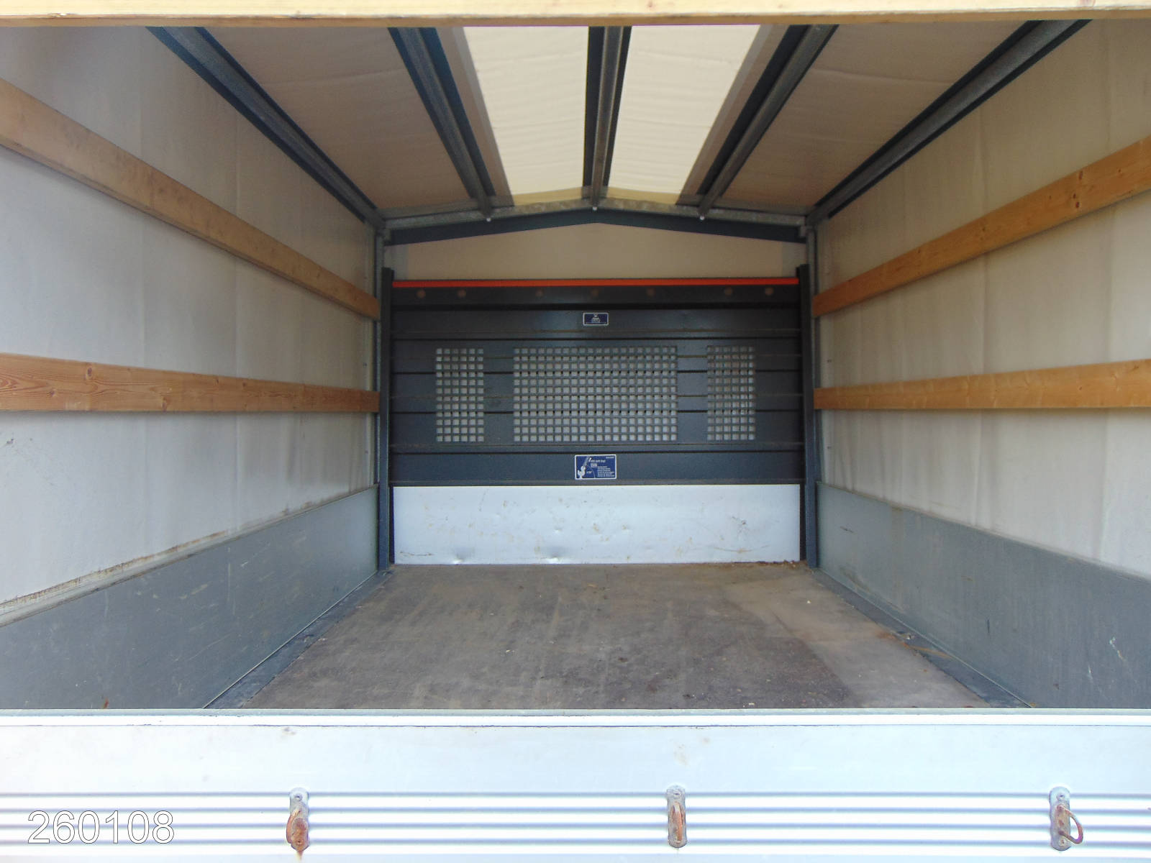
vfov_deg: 54.9
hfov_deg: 69.4
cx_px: 576
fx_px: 831
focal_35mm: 25
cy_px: 432
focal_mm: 4.5
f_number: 3
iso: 80
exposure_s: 1/250
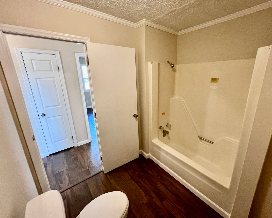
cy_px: 107
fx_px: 113
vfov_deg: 88.0
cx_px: 150
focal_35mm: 14
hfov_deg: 100.4
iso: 320
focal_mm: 1.57
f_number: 1.8
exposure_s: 1/60
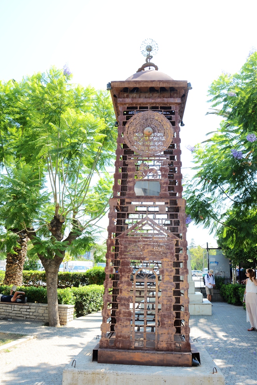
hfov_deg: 46.4
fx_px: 300
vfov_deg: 65.4
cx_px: 132
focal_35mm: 28
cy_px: 200
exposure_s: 1/160
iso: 200
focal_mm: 18
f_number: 6.3
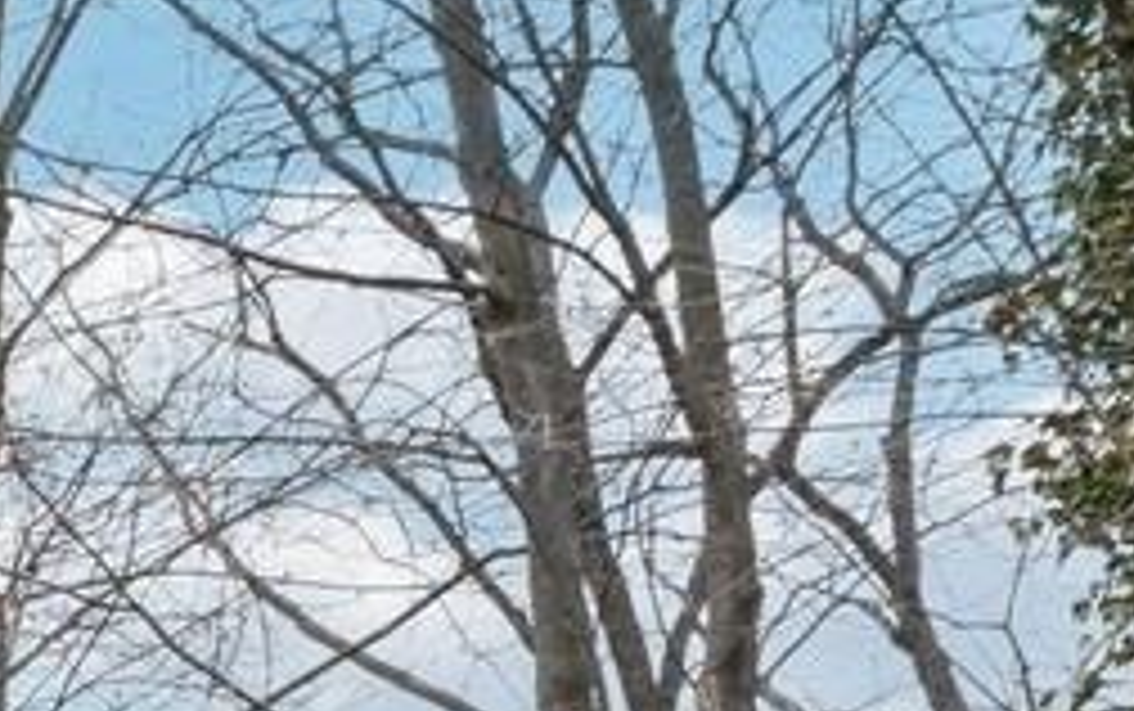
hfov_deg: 11.6
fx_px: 3080
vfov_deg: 10.5
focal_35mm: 100
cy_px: 1912
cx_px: -2236
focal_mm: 15.4
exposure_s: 1/20
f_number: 11
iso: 100
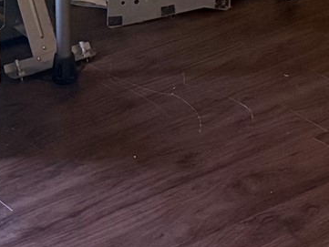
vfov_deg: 10.2
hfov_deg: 14.5
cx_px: 118
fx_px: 1293
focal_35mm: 136
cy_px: -222
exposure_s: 1/48
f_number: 1.78
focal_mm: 6.76
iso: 800
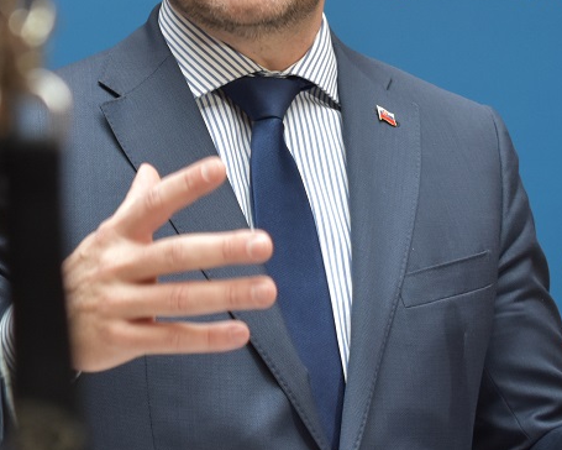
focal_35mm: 204
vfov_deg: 7.5
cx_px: 242
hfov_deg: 9.5
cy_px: 31
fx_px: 3397
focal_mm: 55
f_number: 5.6
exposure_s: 1/60
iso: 800
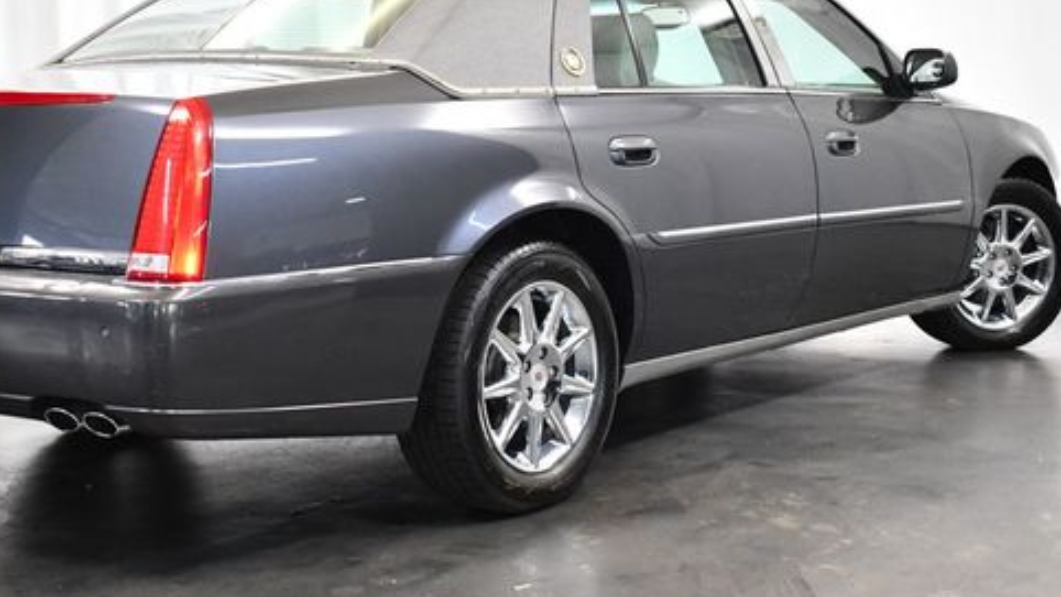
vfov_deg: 18.8
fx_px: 1800
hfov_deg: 32.8
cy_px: 216
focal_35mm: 64
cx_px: 431
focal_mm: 23
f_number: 3.8
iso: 1600
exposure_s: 1/125
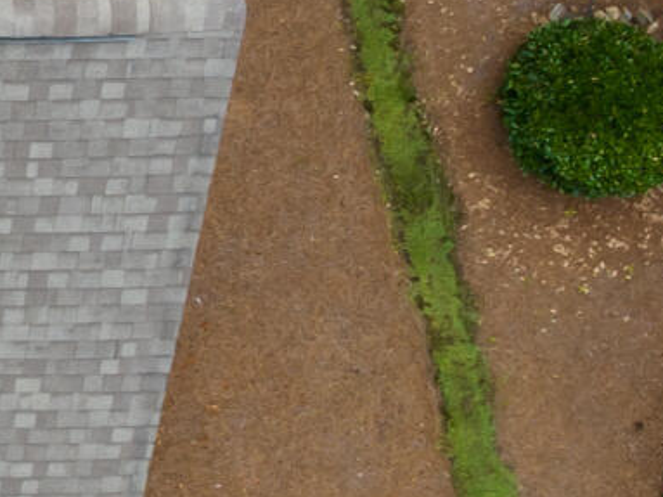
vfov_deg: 7.9
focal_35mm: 188
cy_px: 313
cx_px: -800
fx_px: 3600
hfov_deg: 9.6
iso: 100
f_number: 8
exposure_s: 1/8
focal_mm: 12.29
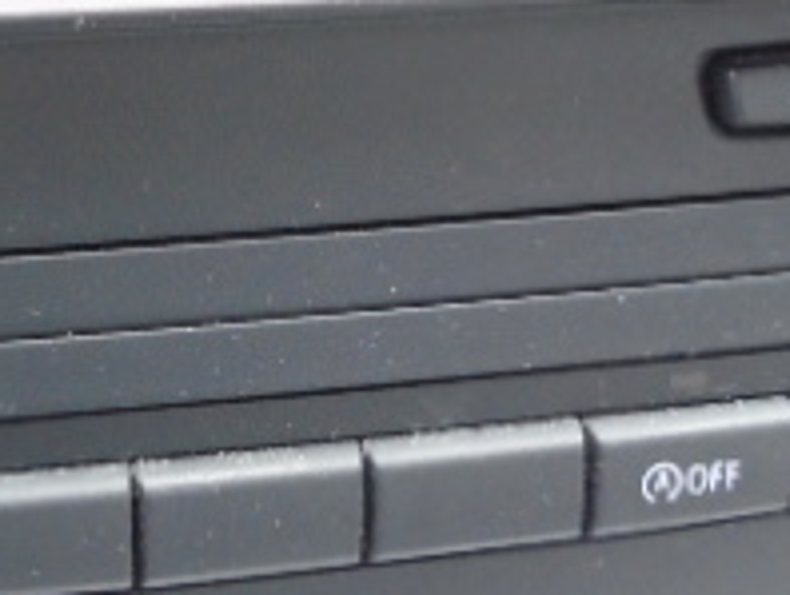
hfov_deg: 23.1
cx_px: 231
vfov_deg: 17.6
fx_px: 1919
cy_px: 224
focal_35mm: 84
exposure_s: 1/30
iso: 400
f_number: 3.2
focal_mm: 4.6
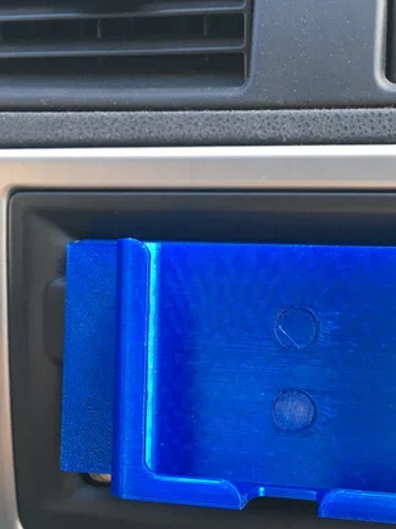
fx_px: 687
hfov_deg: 31.8
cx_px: 275
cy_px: 305
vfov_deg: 42.0
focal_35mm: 45
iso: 50
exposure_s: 1/33
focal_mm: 4.15
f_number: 2.2
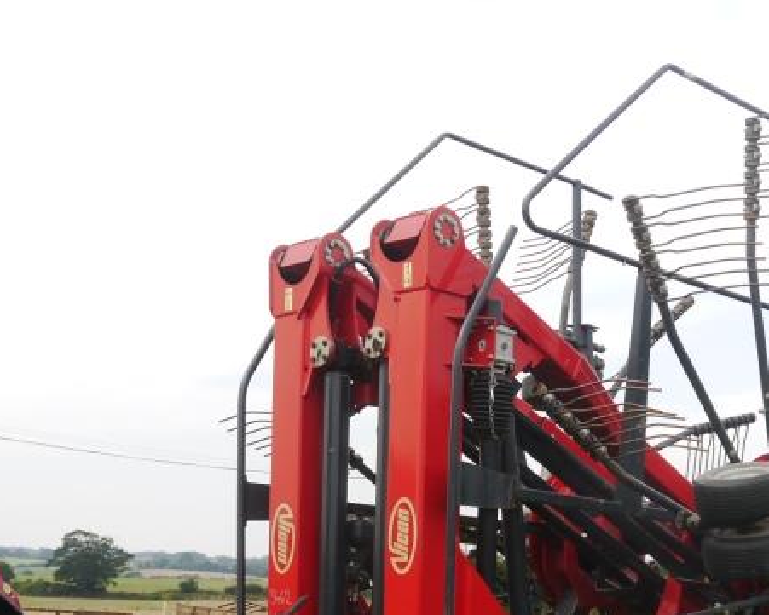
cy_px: 593
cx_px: 674
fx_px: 1411
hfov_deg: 29.4
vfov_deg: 23.7
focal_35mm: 62
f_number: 5.6
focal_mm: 14
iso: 160
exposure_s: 1/320
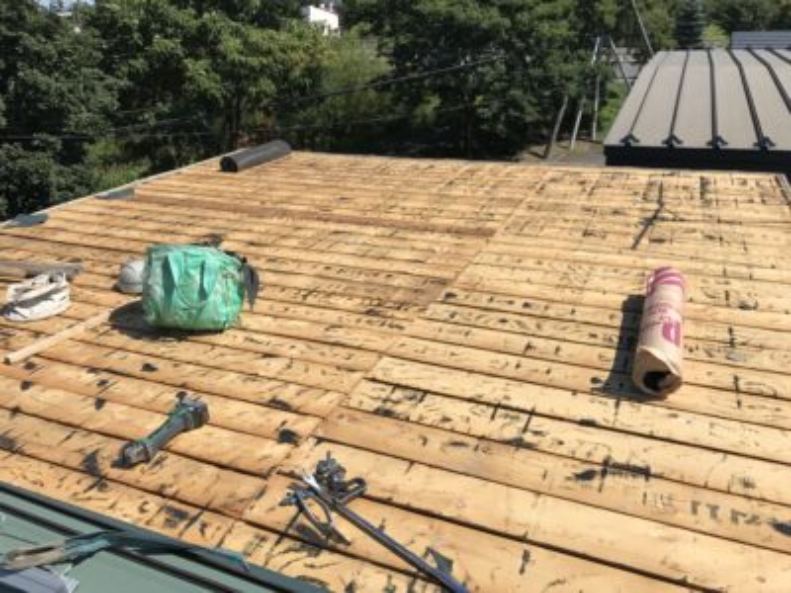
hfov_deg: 63.4
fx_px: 640
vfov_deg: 49.7
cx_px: 396
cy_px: 296
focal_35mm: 28
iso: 20
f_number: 1.8
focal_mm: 3.99
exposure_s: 1/3690
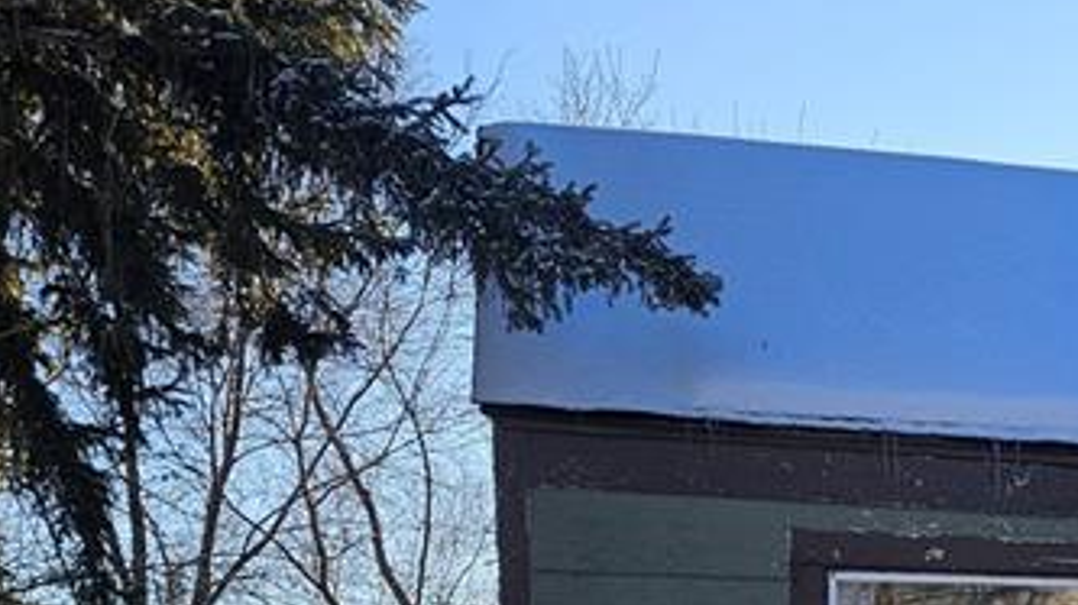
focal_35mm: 77
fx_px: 2200
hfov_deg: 25.4
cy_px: 851
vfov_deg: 14.8
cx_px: 1211
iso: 40
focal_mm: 5.4
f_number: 1.8
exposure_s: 1/2000
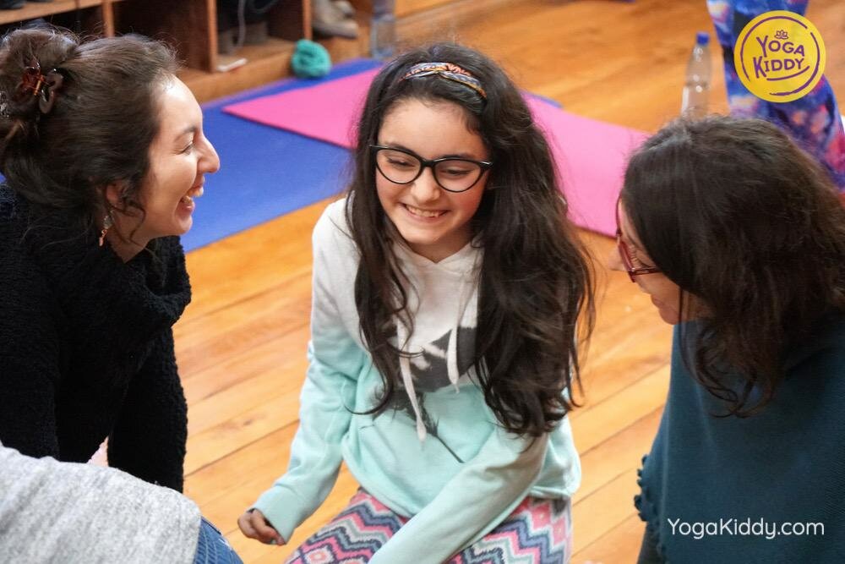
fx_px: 1972
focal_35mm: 84
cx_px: 422
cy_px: 282
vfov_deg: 16.3
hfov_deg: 24.2
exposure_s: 1/125
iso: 6400
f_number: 4
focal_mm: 56
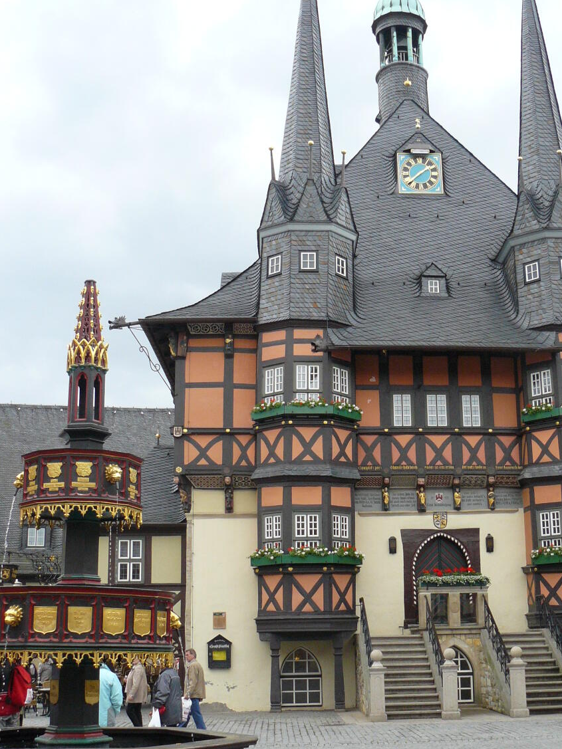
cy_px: 403
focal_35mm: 46
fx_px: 996
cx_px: 358
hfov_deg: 31.3
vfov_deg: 41.2
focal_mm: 6
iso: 200
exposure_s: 1/200
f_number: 4.5
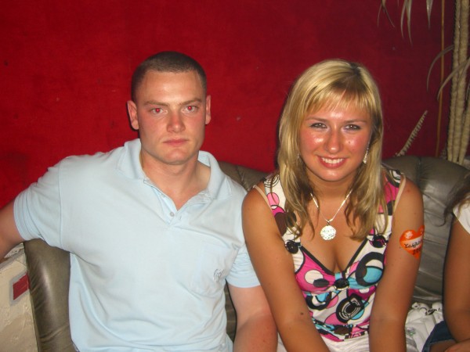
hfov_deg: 49.0
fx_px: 516
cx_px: 235
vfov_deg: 37.7
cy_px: 176
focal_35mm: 38
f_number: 2.8
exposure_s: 1/60
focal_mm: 7.9
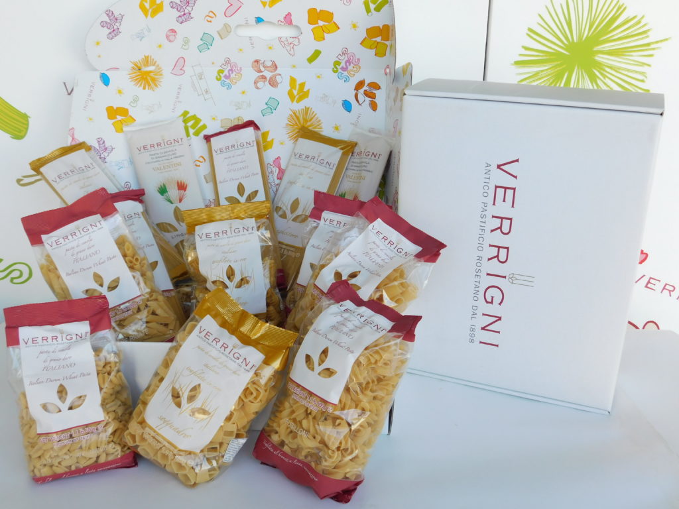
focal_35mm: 36
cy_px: 254
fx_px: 706
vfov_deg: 39.7
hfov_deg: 51.4
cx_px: 340
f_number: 3.5
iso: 125
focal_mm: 6.3
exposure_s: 1/100
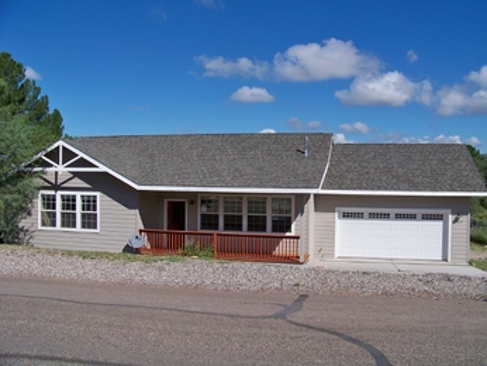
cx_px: 244
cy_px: 183
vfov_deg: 43.0
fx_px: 465
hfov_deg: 55.3
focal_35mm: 33
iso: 64
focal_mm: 5.85
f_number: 4
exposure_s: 1/640
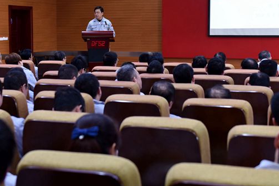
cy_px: 66
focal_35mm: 79
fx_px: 612
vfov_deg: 17.2
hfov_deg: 25.7
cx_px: 134
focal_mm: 44
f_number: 3.5
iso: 1000
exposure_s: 1/50
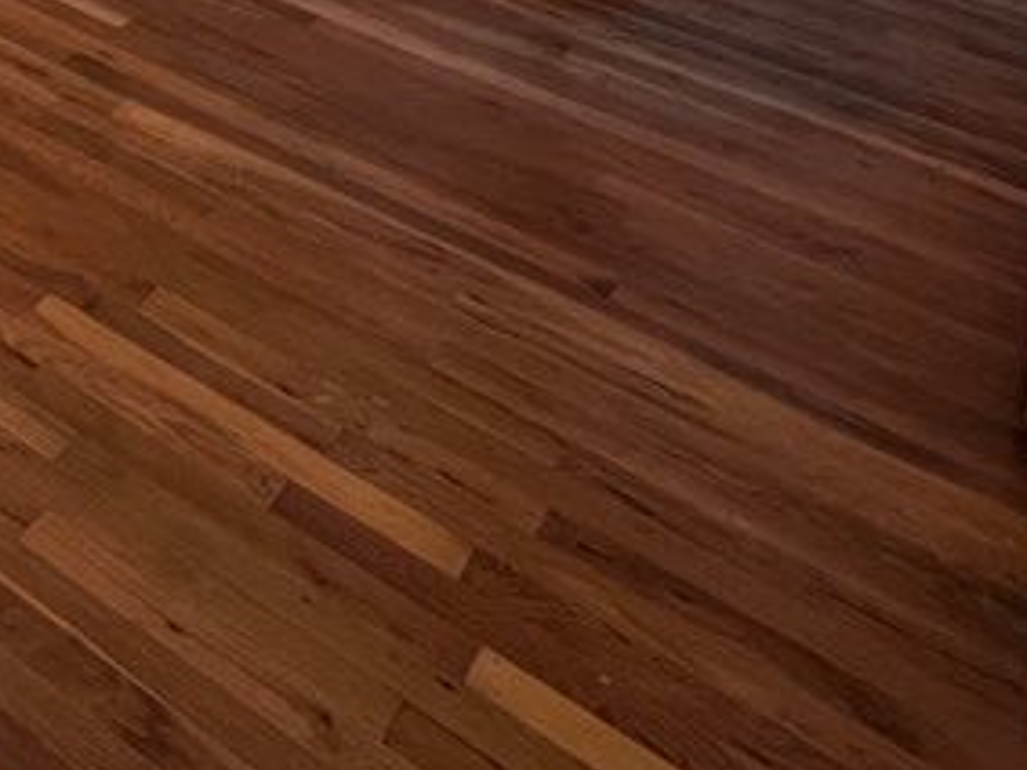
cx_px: -323
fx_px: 1394
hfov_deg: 31.0
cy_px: -301
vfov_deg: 25.3
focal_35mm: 47
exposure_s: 1/120
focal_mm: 1.57
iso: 160
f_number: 1.8
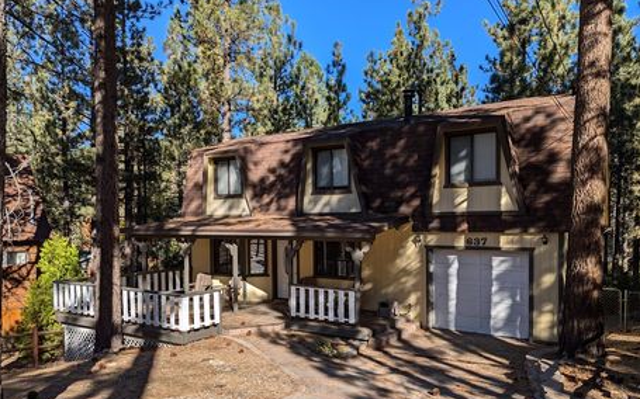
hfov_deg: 66.4
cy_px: 233
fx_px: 488
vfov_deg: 44.3
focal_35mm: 28
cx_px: 342
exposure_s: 1/1689
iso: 42
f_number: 1.85
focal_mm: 6.81
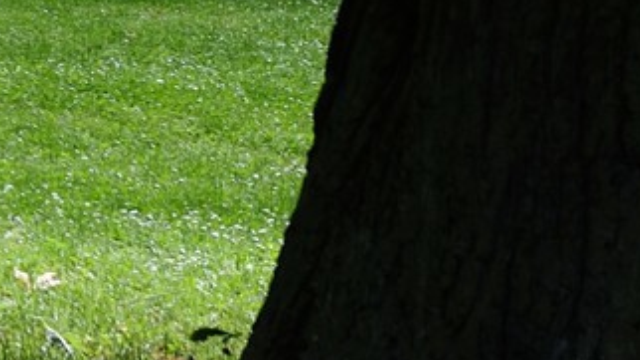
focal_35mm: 312
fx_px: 5294
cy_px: -481
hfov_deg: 6.6
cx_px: -922
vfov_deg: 3.8
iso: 200
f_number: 5.6
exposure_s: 1/160
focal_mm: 60
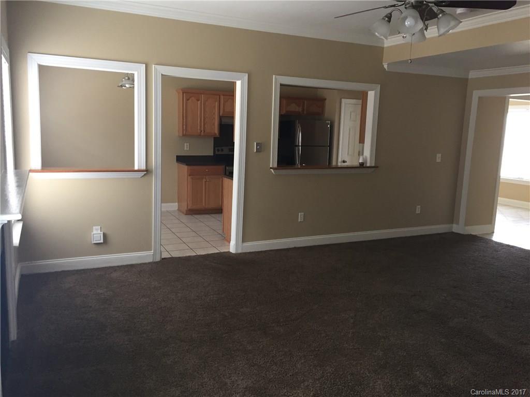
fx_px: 444
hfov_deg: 61.7
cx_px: 265
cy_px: 198
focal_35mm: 29
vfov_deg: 48.2
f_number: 2.2
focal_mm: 4.15
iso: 125
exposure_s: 1/30
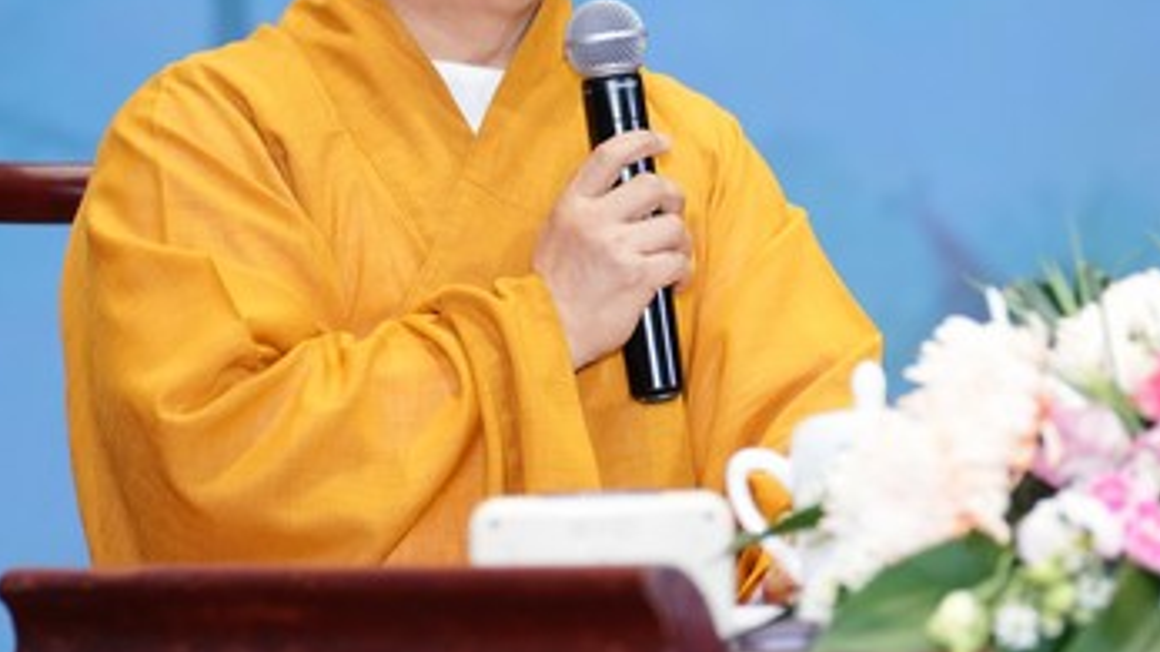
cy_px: 102
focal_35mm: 192
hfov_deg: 11.2
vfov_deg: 6.3
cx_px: 862
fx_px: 5904
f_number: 2.8
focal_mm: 98
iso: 1600
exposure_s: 1/200
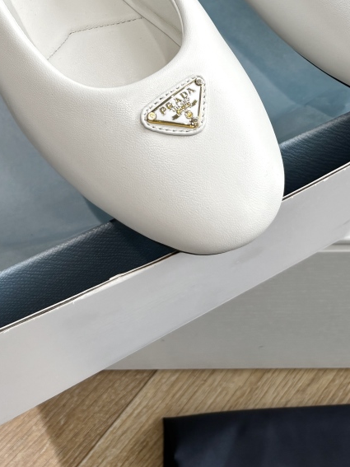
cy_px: -119
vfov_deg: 25.7
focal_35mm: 66
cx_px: 202
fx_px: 890
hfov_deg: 22.2
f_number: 1.6
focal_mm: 5.96
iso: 40
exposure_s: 1/195
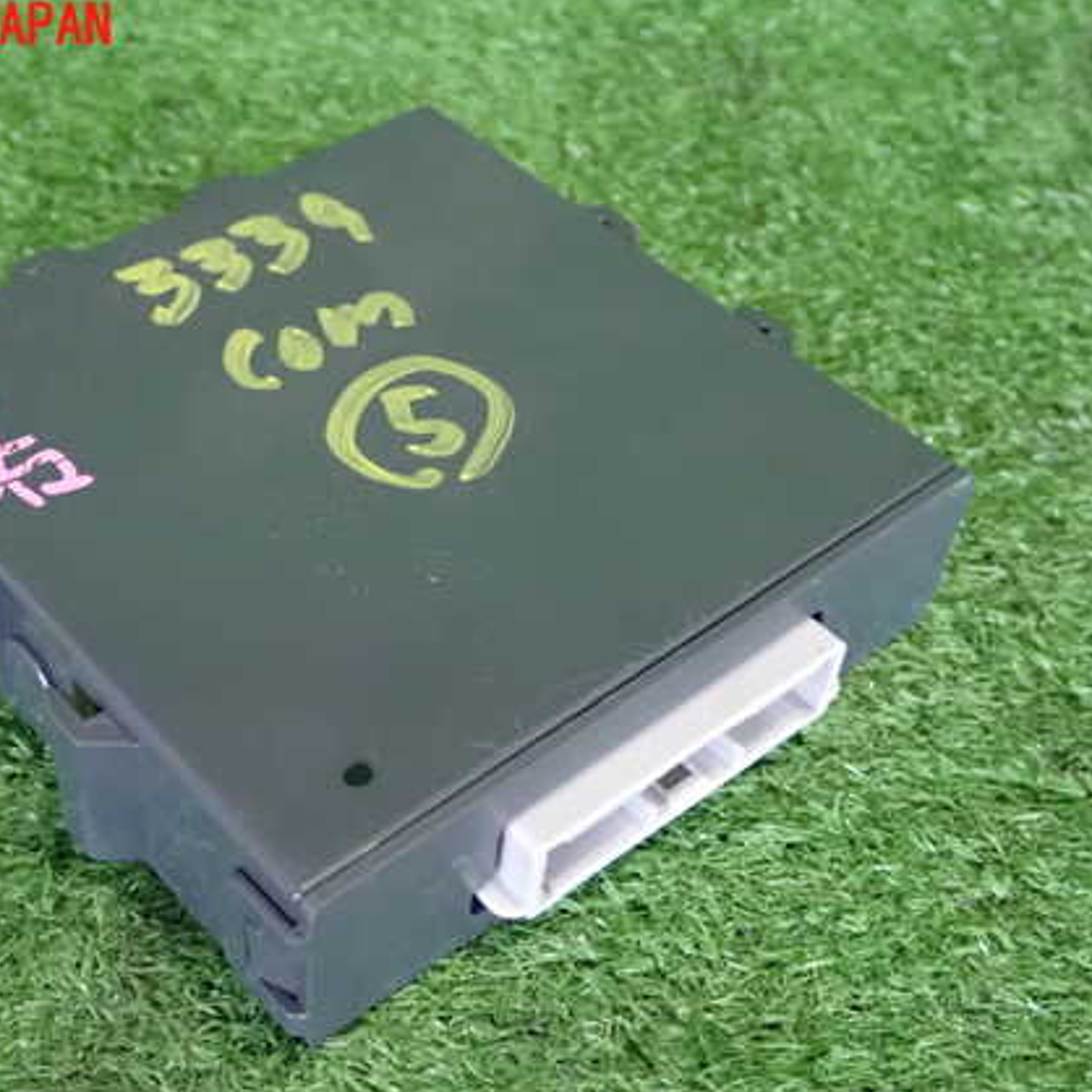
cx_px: 421
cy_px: 583
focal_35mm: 52
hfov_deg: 32.7
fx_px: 1856
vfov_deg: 32.8
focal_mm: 7.31
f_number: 2.8
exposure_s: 1/50
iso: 1600
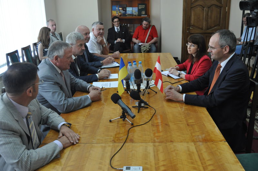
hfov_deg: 53.2
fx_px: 258
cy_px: 86
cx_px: 129
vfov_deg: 36.8
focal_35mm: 36
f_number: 5
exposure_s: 1/125
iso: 800
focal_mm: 24
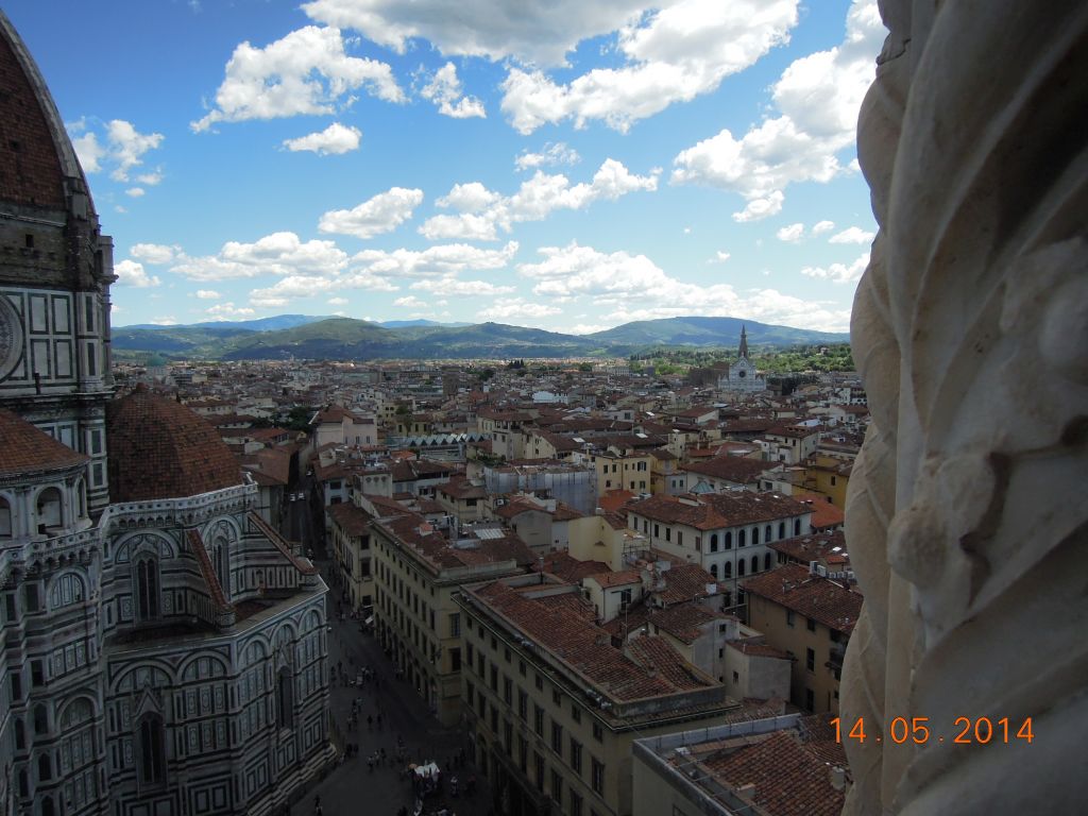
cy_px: 408
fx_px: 754
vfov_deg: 56.8
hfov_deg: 71.6
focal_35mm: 24
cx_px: 544
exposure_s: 1/1600
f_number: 3.2
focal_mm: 4.3
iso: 160
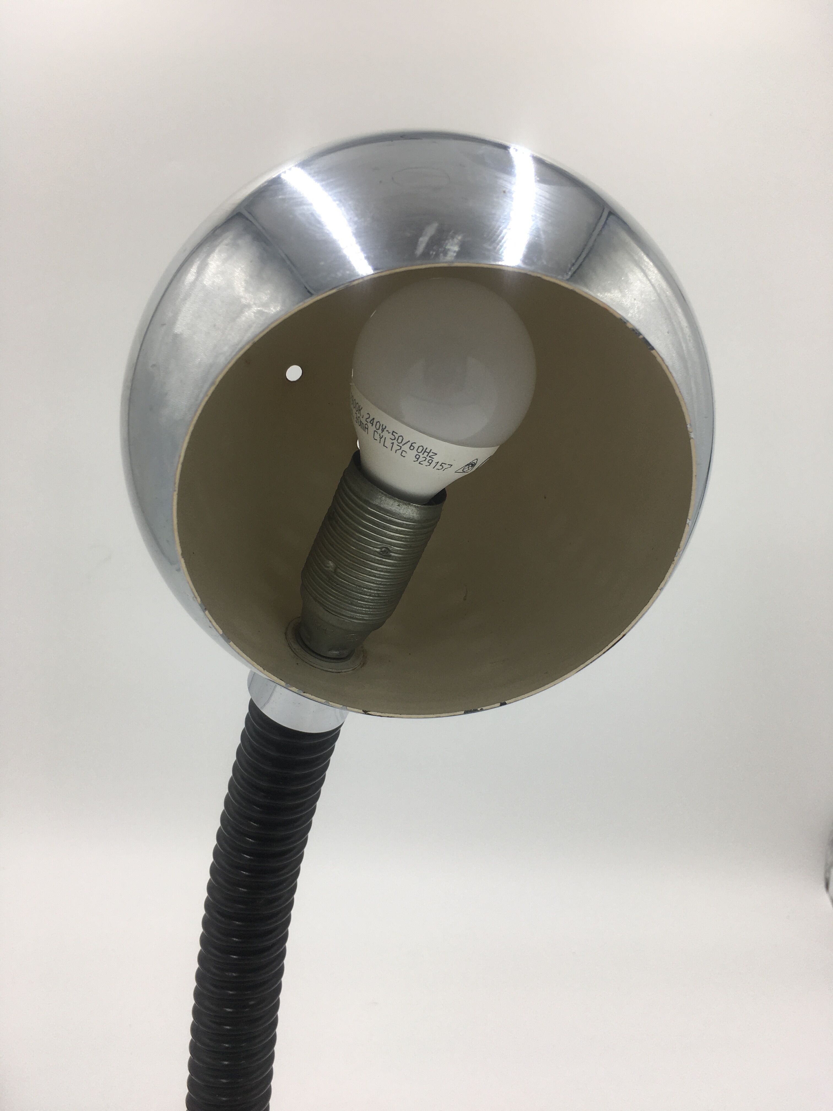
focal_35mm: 29
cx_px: 416
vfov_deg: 61.7
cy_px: 556
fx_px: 930
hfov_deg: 48.2
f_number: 2.2
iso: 25
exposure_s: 1/143
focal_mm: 4.15
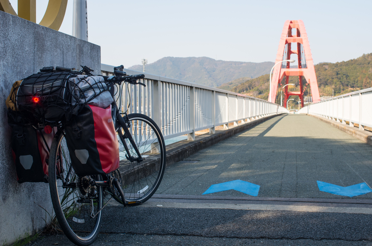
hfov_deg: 38.3
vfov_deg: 25.9
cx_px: 186
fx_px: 536
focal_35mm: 52
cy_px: 123
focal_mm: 35
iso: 160
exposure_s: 1/160
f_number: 9
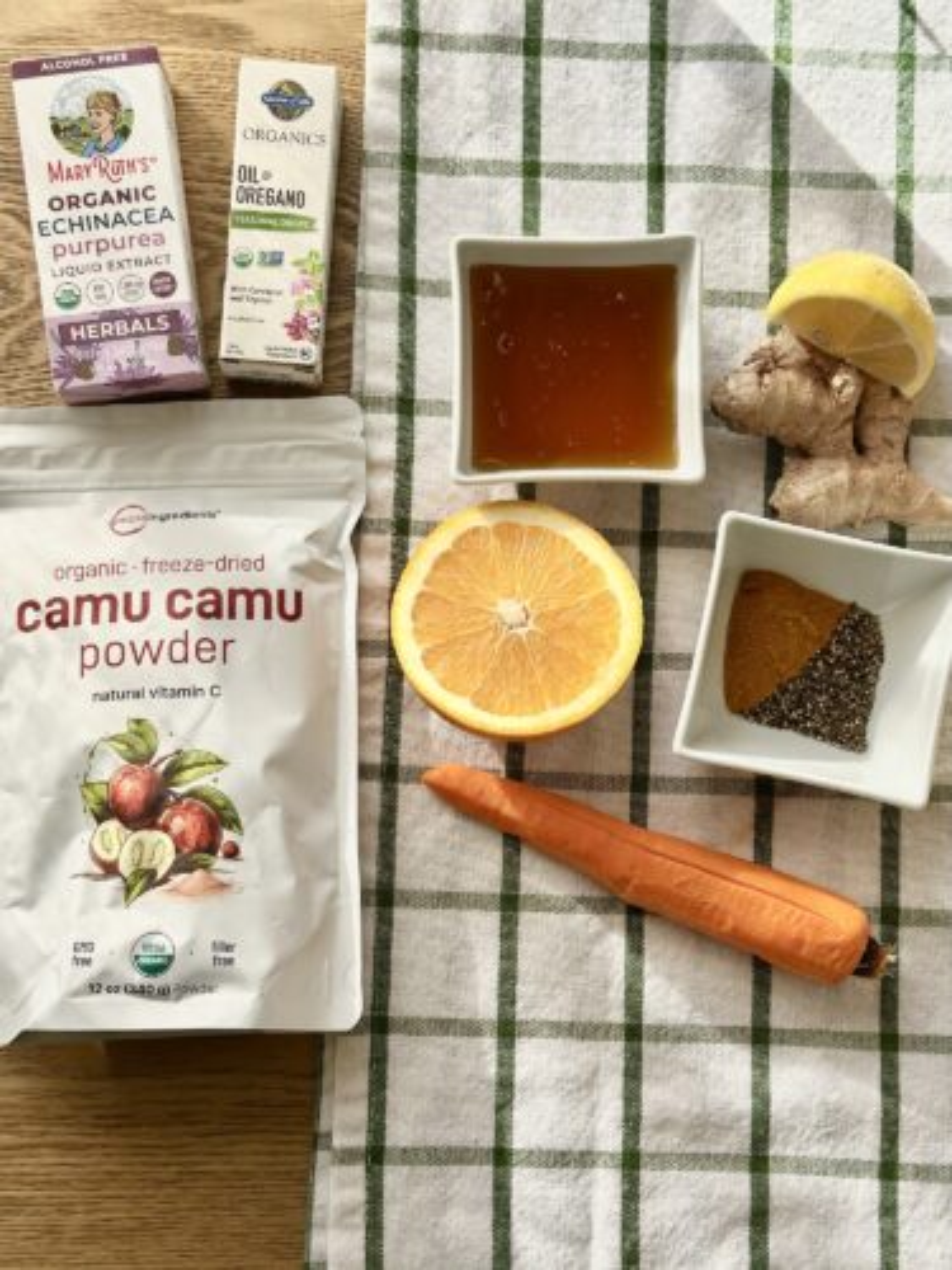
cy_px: 635
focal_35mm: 48
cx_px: 476
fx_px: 1760
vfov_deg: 39.7
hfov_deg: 30.3
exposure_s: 1/1289
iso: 80
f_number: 1.78
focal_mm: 6.86
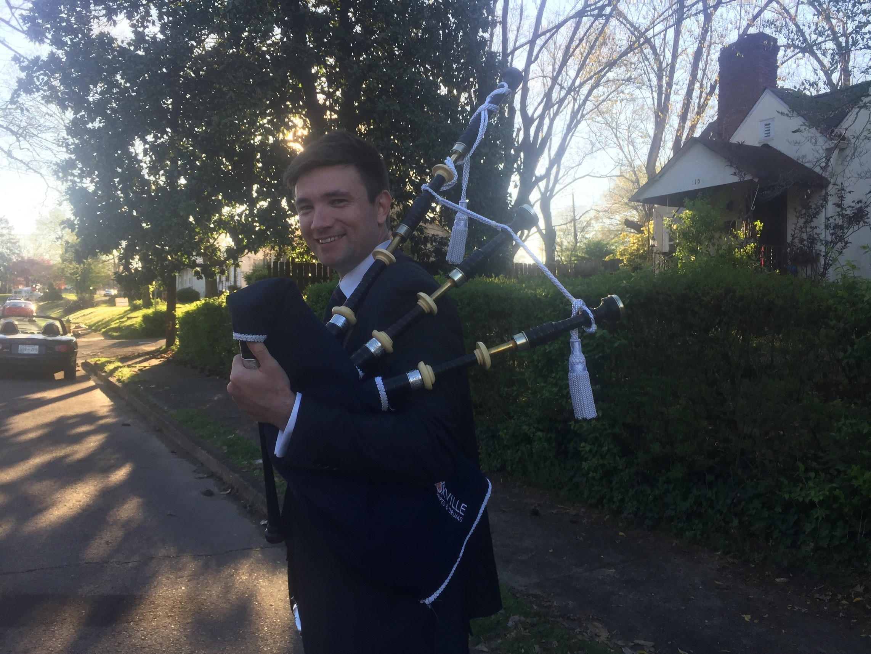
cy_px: 327
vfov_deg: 48.2
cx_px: 436
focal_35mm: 29
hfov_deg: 61.7
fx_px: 730
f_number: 2.2
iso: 32
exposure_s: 1/229
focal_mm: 4.15
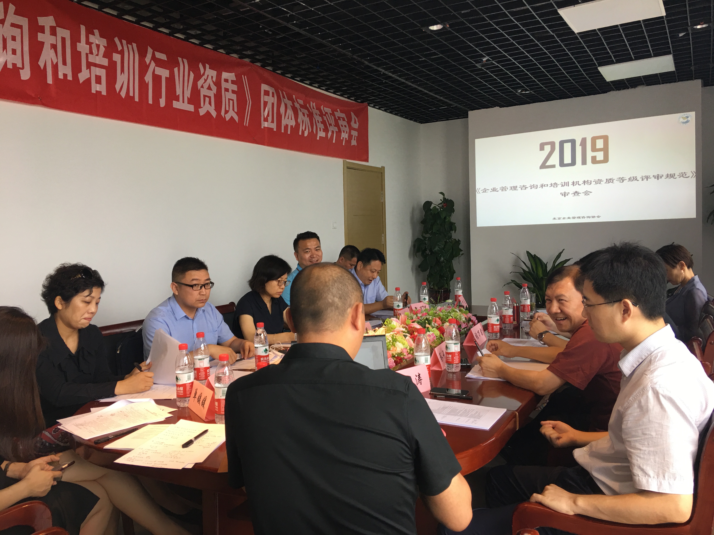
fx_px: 598
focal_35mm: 29
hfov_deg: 61.7
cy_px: 268
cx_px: 357
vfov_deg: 48.2
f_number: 2.2
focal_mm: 4.15
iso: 25
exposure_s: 1/33
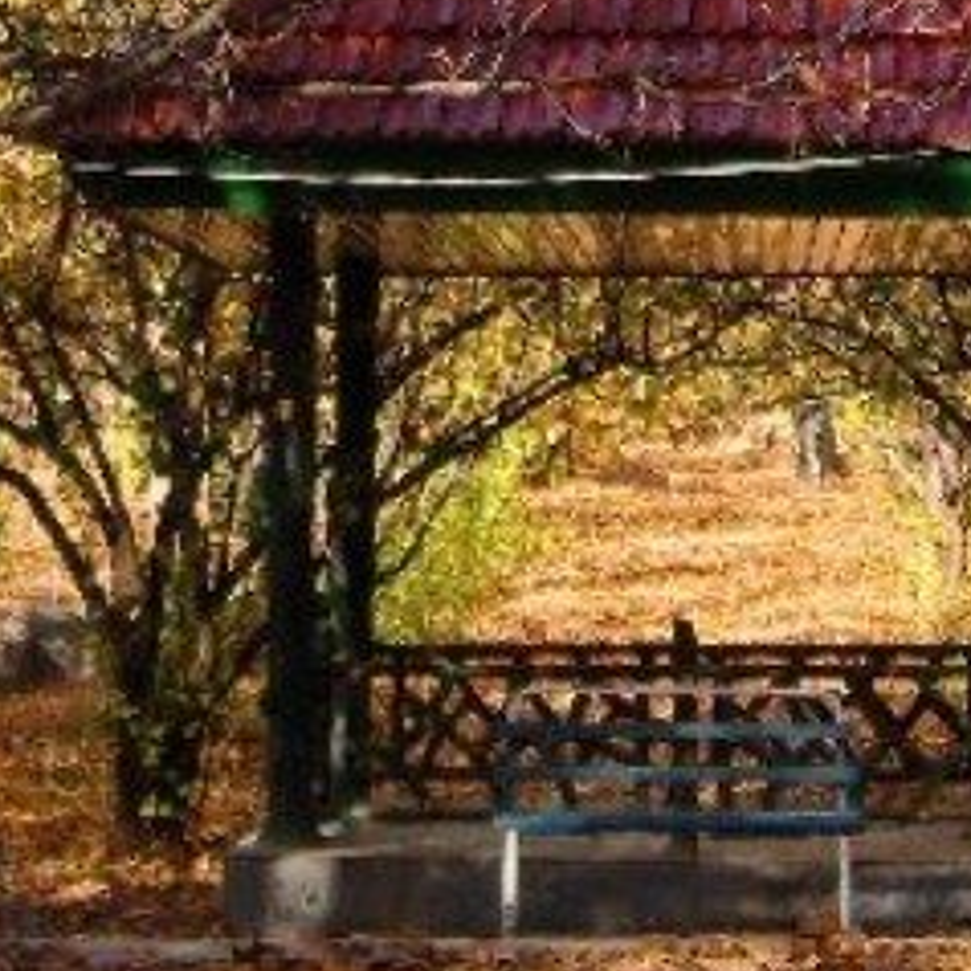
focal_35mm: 138
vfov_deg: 12.5
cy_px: 43
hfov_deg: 12.6
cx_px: 694
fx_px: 4380
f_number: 2.8
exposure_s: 1/500
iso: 80
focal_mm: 7.3
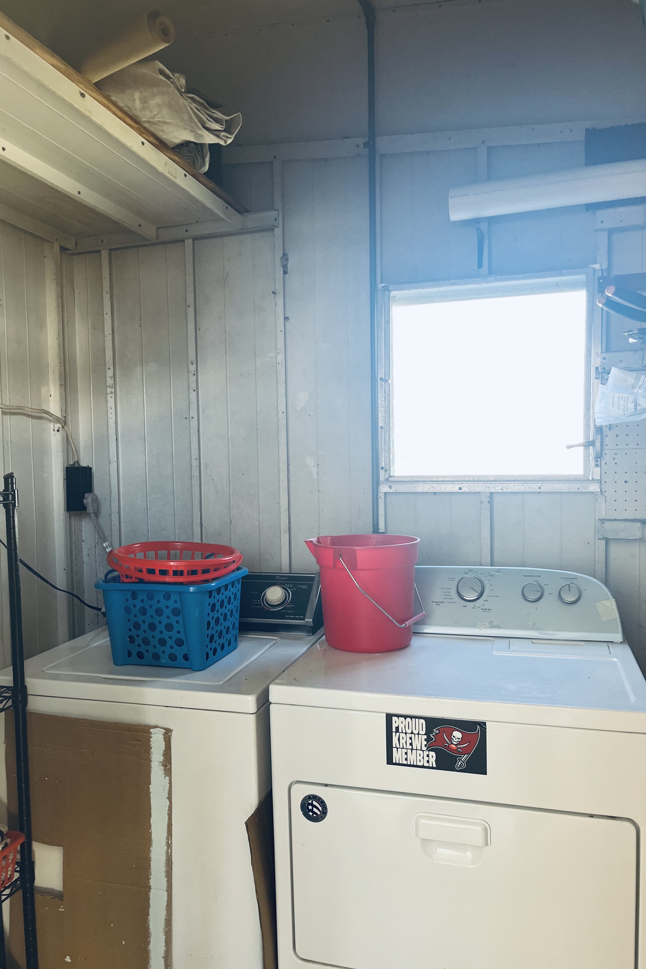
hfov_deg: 46.2
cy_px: 500
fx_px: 754
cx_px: 272
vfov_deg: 65.5
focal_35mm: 28
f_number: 1.6
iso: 100
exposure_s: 1/122
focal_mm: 5.1
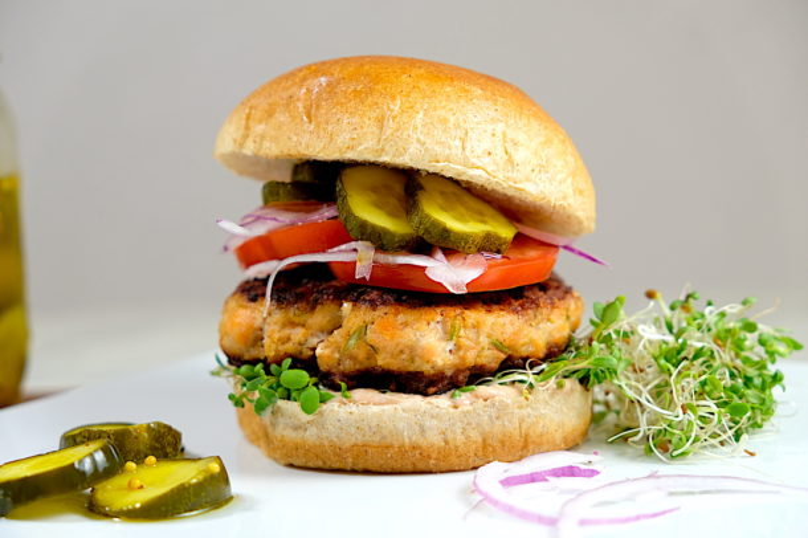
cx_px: 404
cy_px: 269
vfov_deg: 16.4
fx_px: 1862
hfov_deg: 24.5
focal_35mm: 83
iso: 320
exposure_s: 1/80
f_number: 4
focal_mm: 55
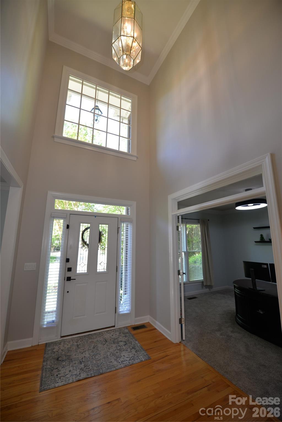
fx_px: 164
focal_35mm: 14
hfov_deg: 81.2
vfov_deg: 104.3
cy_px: 211
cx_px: 141
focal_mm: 14
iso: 250
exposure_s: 1/125
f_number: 2.8
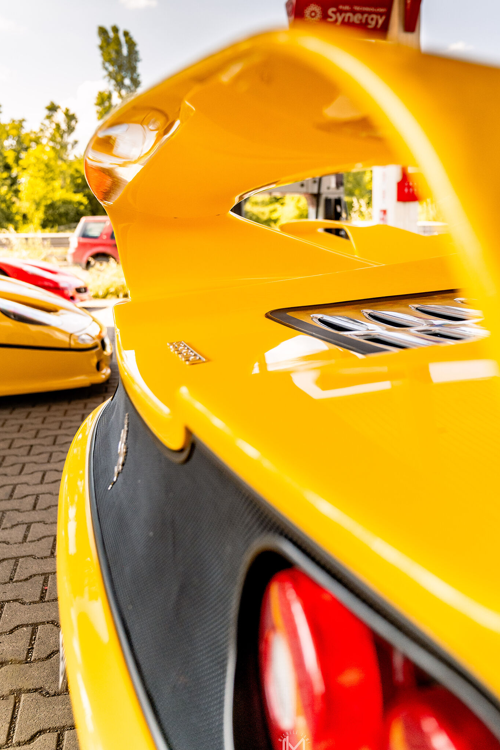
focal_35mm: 33
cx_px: 294
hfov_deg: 39.8
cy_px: 333
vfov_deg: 57.1
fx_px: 687
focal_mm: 28
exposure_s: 1/1000
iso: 640
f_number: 2.8
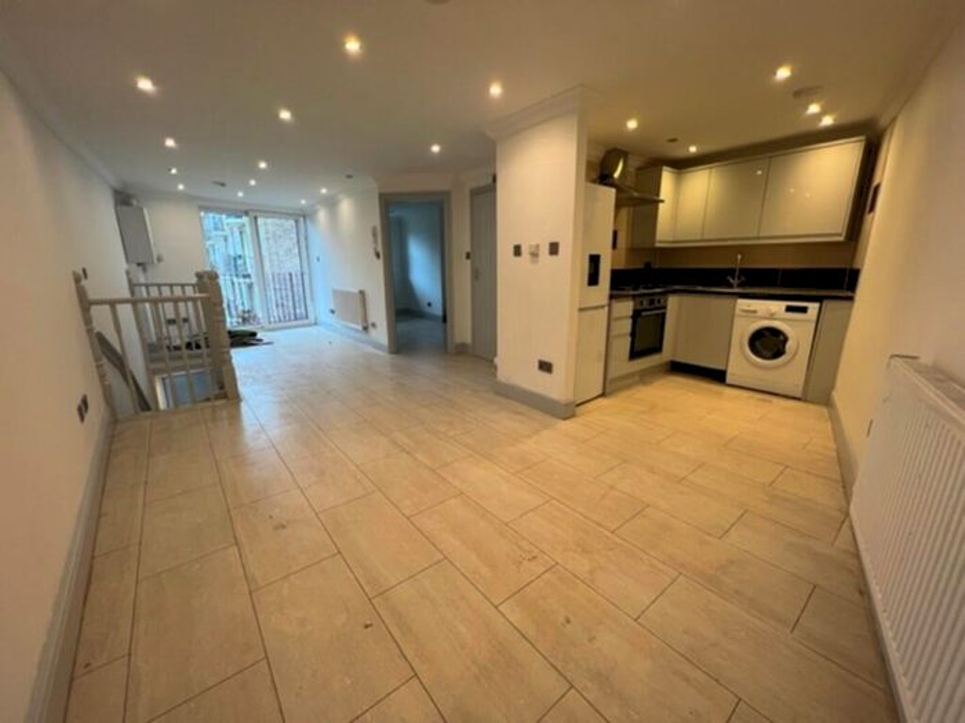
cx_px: 482
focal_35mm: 13
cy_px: 362
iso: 100
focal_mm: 1.57
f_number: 1.8
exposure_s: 1/100
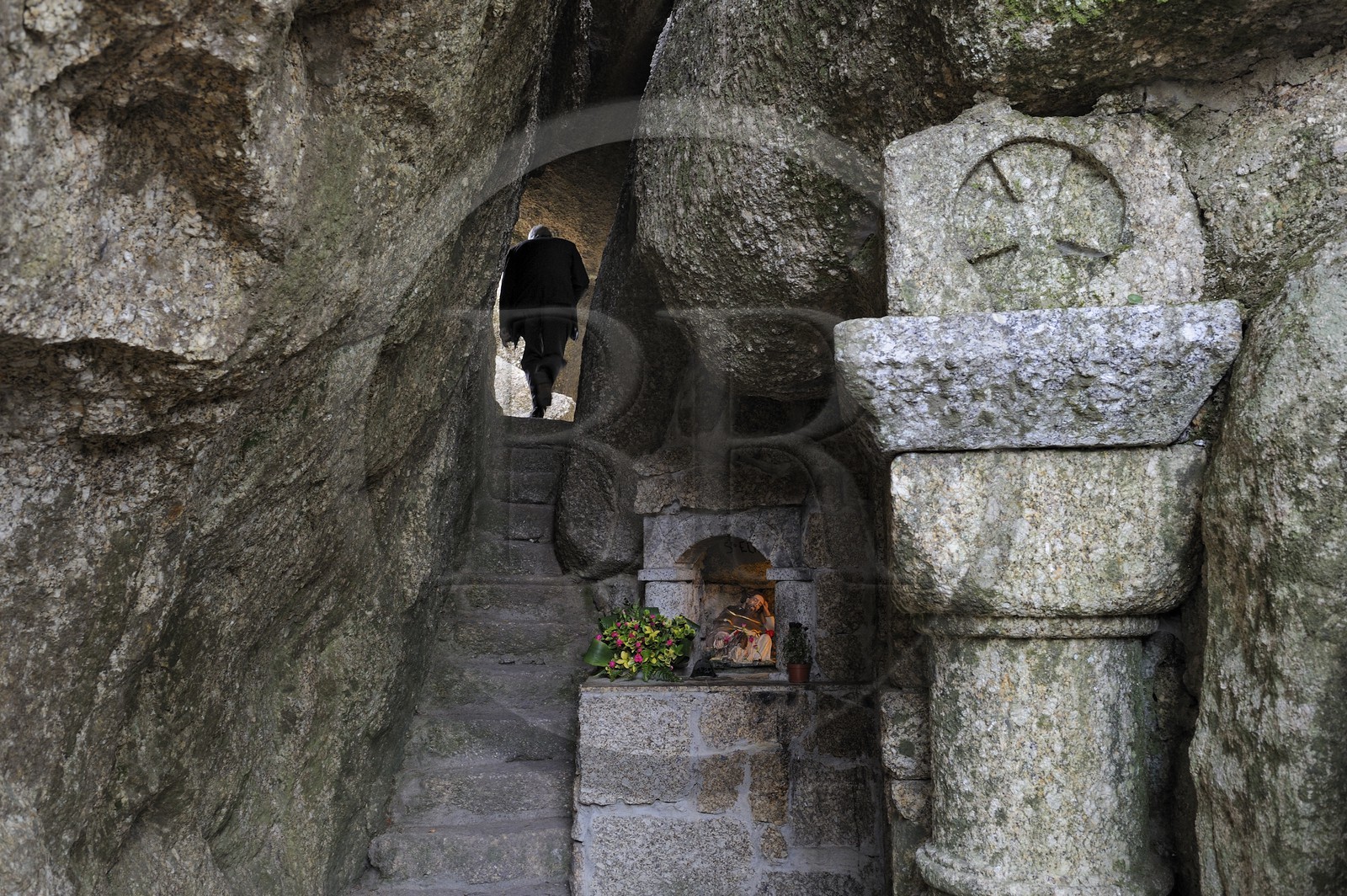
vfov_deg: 44.9
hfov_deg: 63.7
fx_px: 1084
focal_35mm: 29
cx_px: 674
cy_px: 448
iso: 800
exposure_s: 1/30
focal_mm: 29
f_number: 7.1
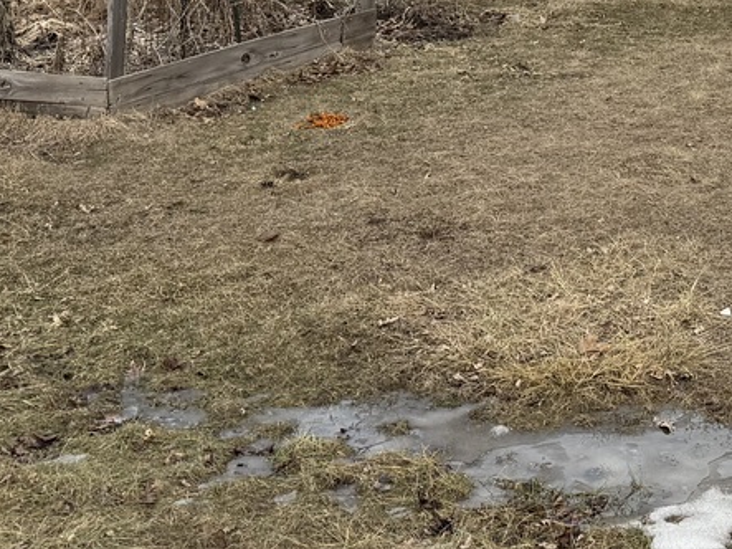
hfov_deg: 24.1
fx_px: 1649
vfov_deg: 18.1
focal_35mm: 78
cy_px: -73
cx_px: 697
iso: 80
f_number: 1.78
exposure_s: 1/2604
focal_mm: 6.76
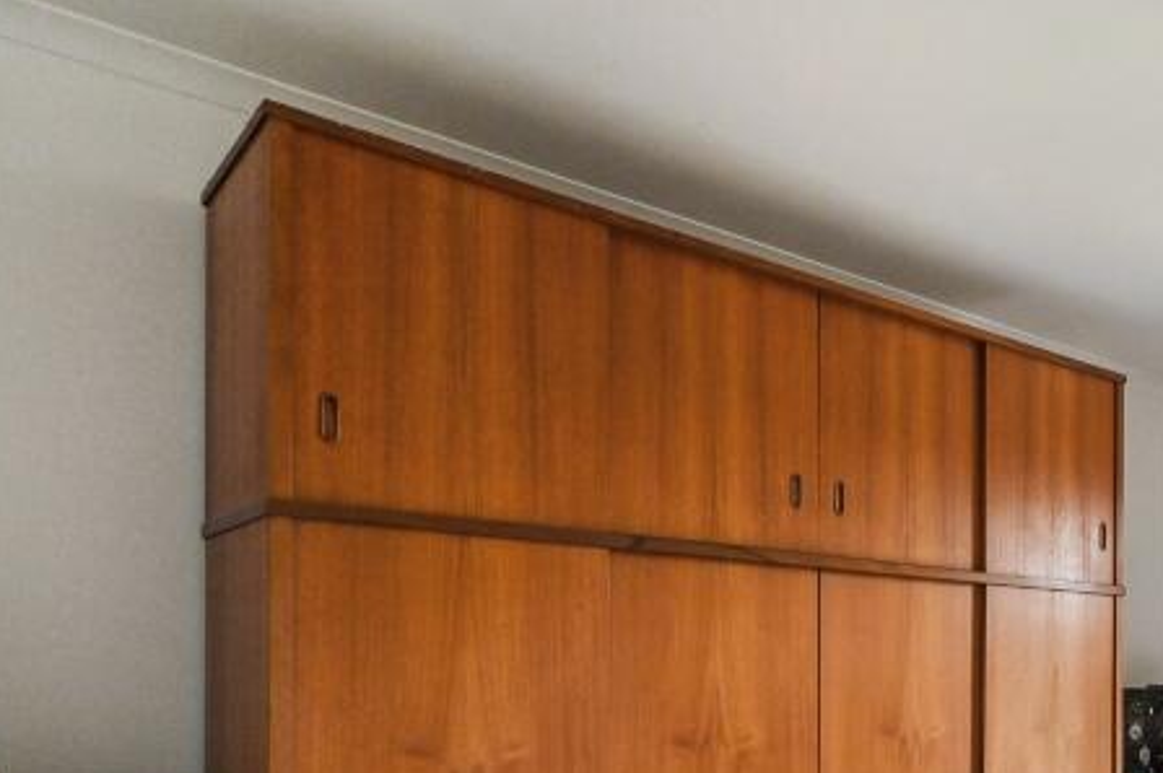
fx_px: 1033
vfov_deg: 38.3
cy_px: 695
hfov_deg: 45.4
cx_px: 1256
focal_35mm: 32
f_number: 9
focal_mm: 14
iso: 400
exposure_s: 1/30
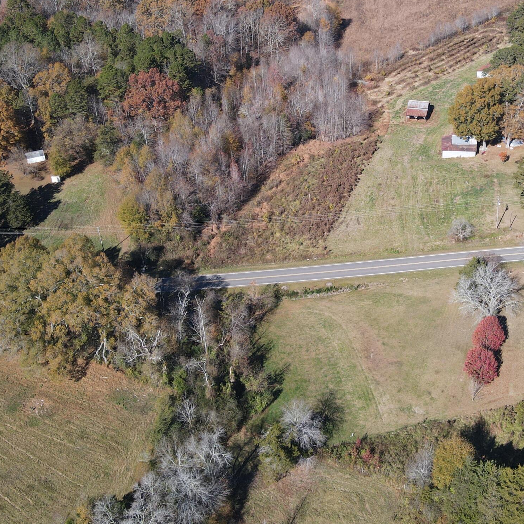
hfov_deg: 38.6
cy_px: 184
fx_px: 736
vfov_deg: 38.8
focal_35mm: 43
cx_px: 359
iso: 100
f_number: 2.8
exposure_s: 1/15
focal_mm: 4.5
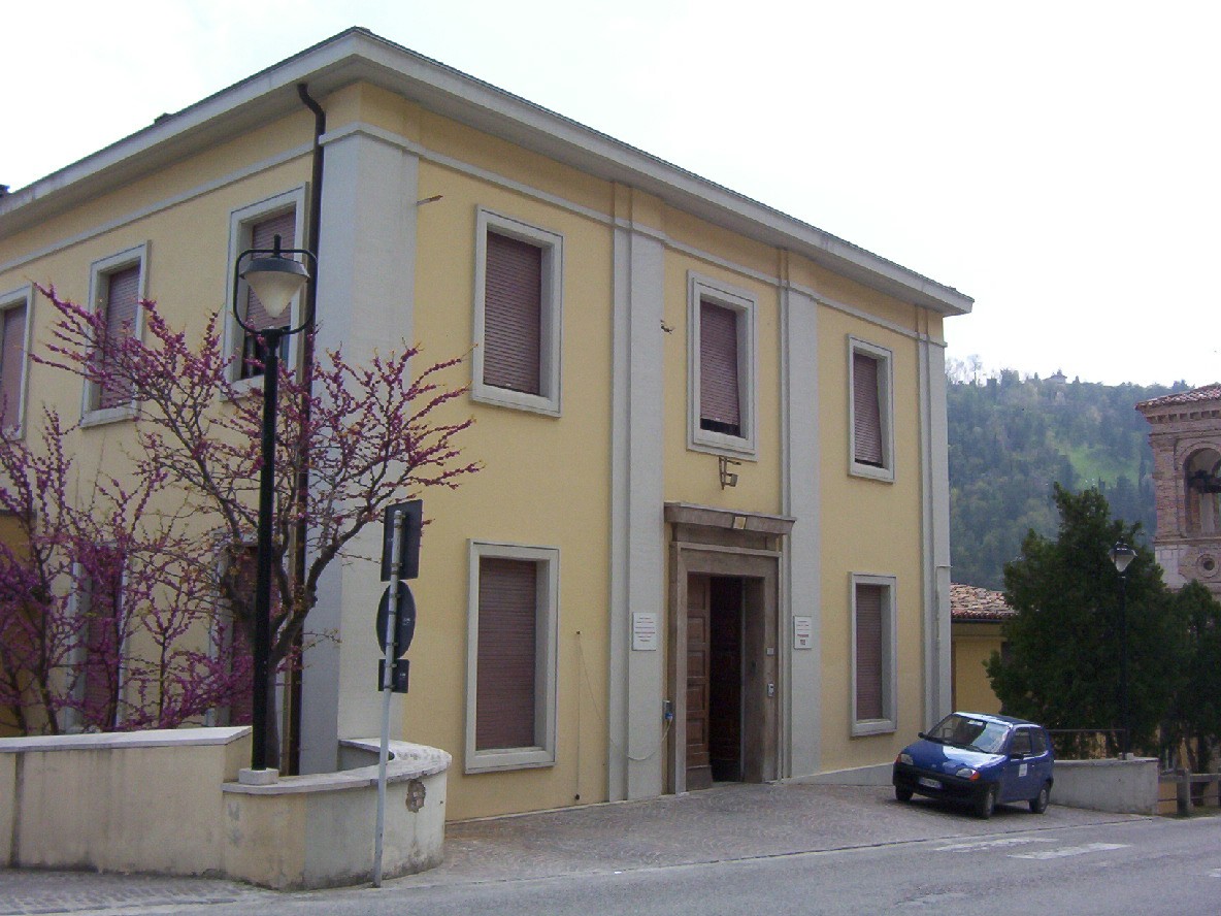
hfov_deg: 51.4
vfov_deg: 39.7
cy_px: 458
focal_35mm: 36
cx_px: 610
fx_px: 1270
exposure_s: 1/527
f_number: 5.24
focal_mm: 5.54
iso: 100
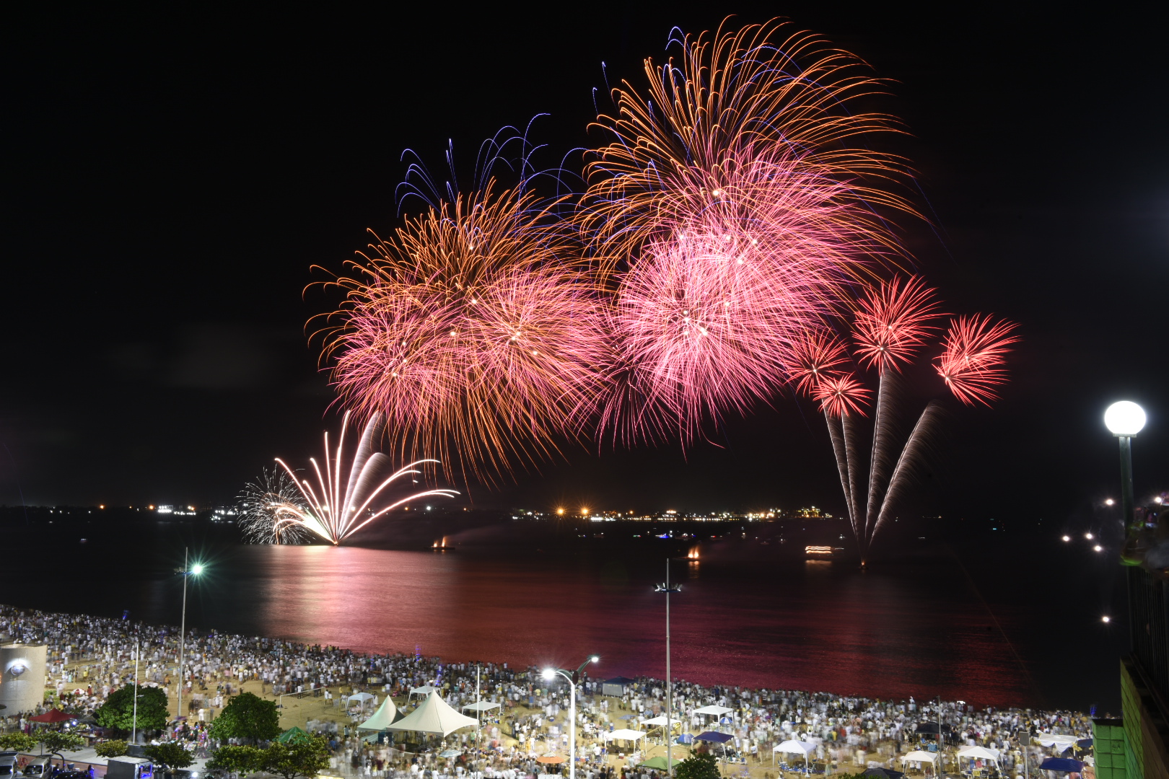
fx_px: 1039
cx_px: 584
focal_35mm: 32
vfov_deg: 41.1
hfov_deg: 58.7
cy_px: 390
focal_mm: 32
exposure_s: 20
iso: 200
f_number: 20
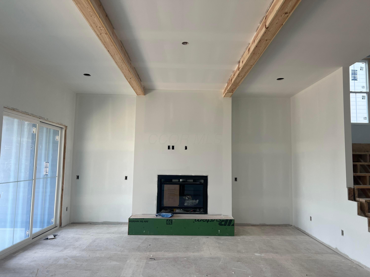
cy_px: 138
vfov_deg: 53.1
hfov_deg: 67.3
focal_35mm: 26
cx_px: 185
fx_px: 278
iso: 40
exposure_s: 1/121
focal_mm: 5.7
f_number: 1.5
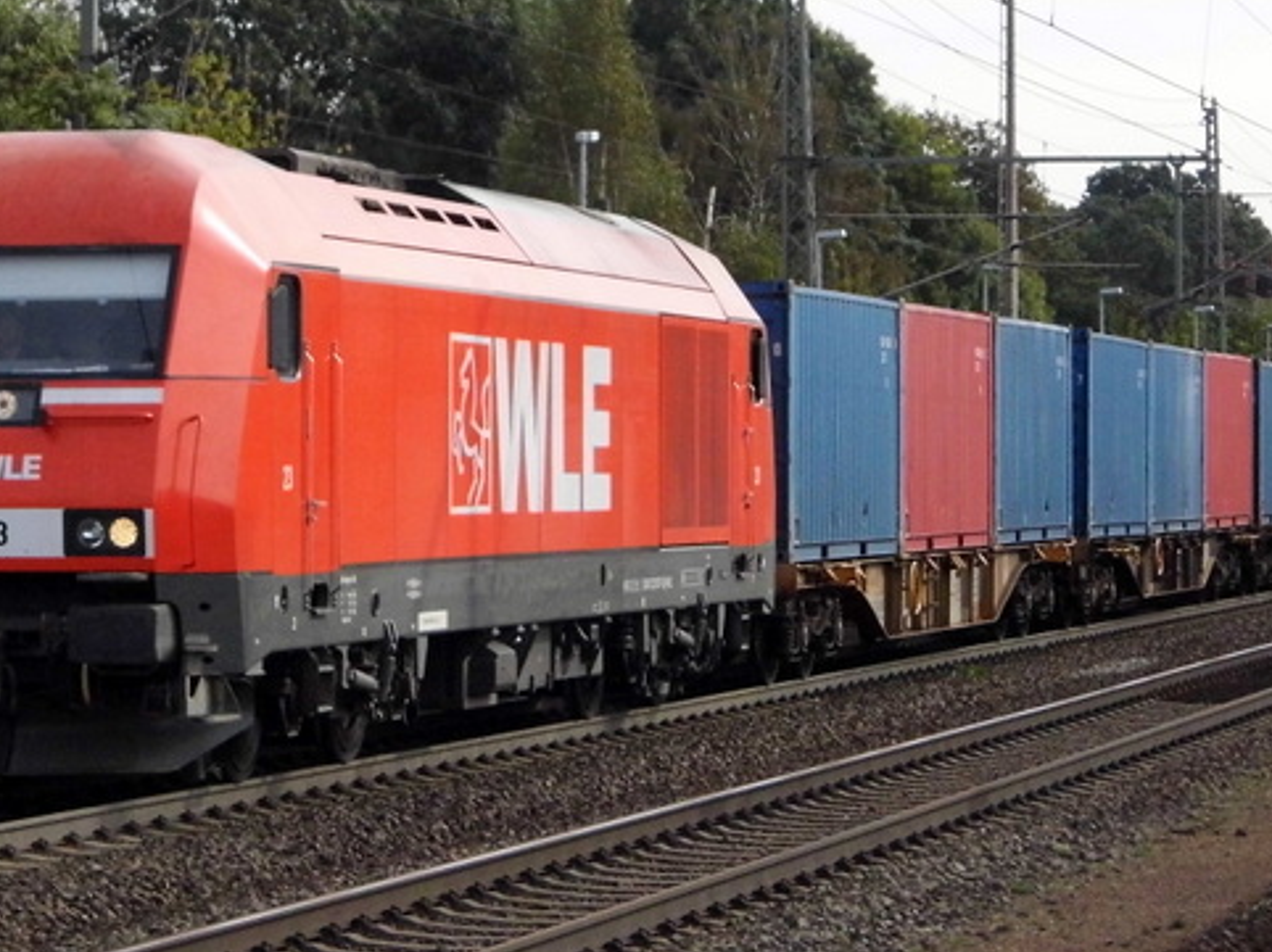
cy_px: 425
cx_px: 488
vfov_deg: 8.4
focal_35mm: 176
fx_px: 6464
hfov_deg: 11.2
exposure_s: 1/234
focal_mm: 19
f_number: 12.9
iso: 400
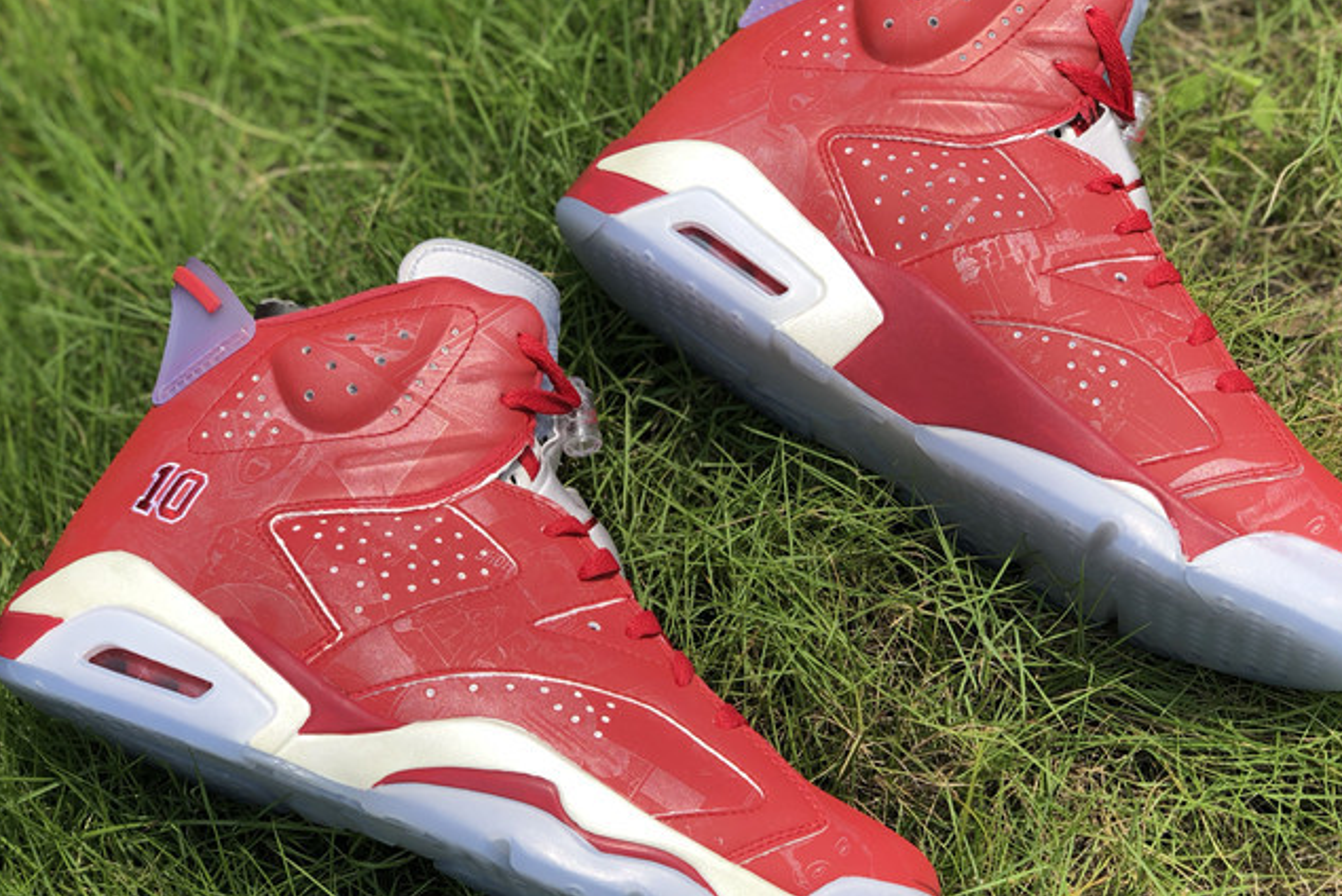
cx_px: 733
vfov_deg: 21.6
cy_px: 493
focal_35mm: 63
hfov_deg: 31.9
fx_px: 2349
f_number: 2.4
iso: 16
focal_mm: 6
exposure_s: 1/1043
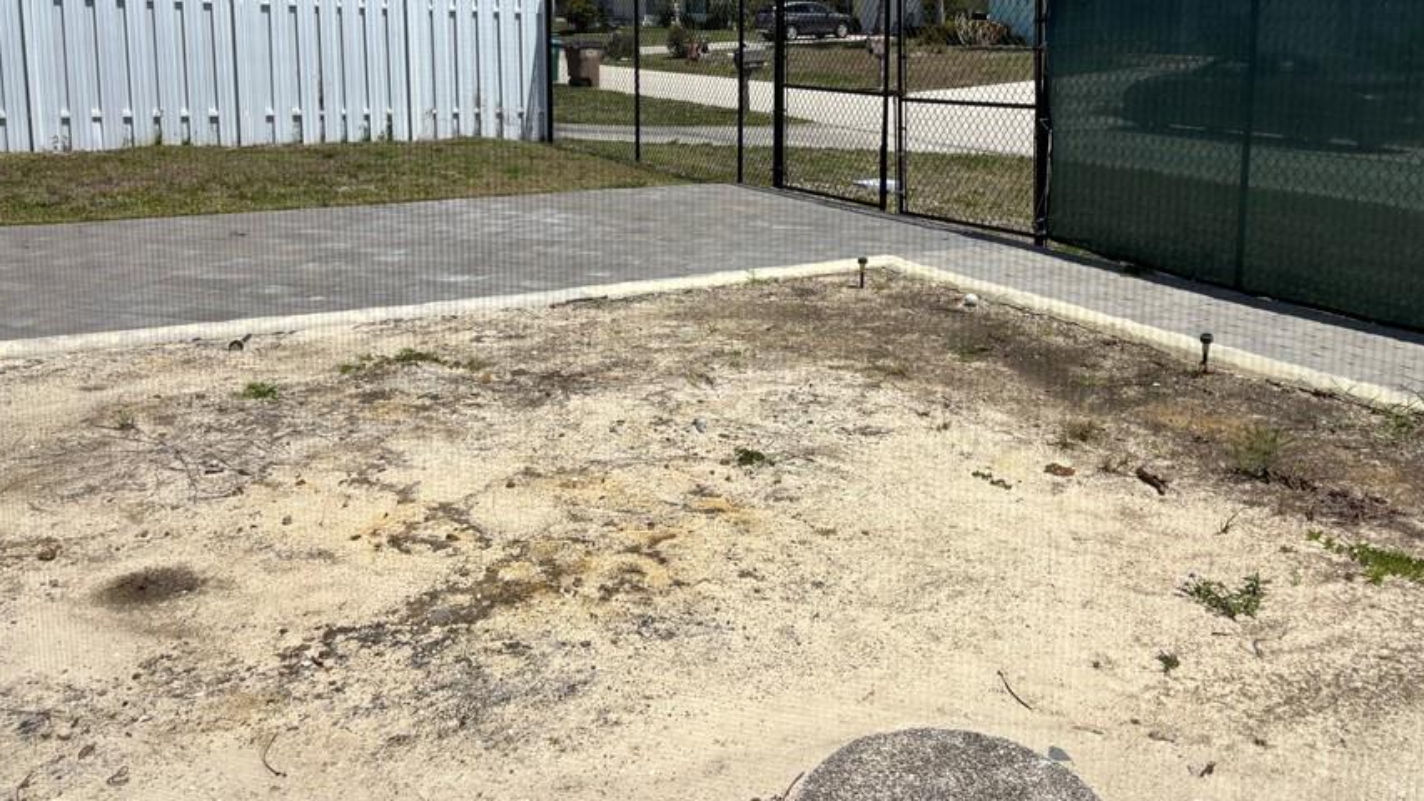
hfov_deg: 57.9
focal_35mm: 34
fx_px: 1284
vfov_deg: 33.9
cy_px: 187
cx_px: 786
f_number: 1.6
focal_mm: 5.96
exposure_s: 1/3650
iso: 50
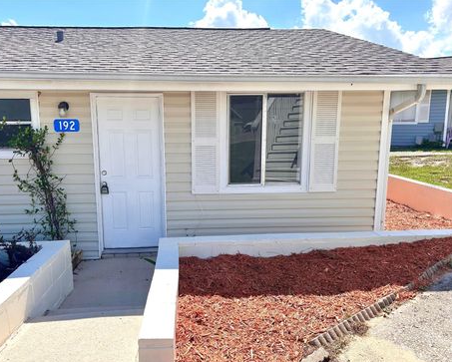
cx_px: 205
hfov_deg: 62.1
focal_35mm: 28
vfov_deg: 51.6
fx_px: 375
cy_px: 186
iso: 50
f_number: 1.5
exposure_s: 1/3257
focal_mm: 5.7
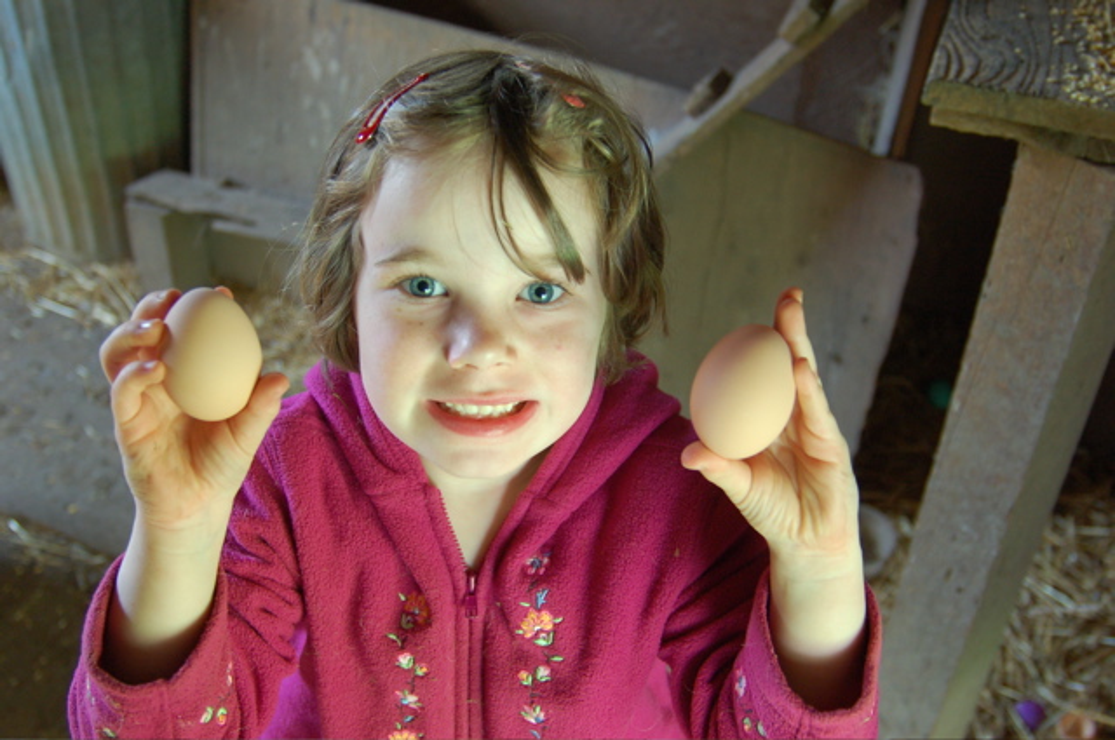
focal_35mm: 42
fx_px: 1299
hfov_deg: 46.5
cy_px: 370
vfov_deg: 31.8
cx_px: 558
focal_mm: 28
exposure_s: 1/30
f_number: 3.8
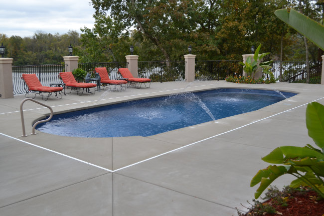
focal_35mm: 36
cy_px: 108
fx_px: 324
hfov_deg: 53.1
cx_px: 162
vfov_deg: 36.9
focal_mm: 24
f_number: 5.6
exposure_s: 1/125
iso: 280
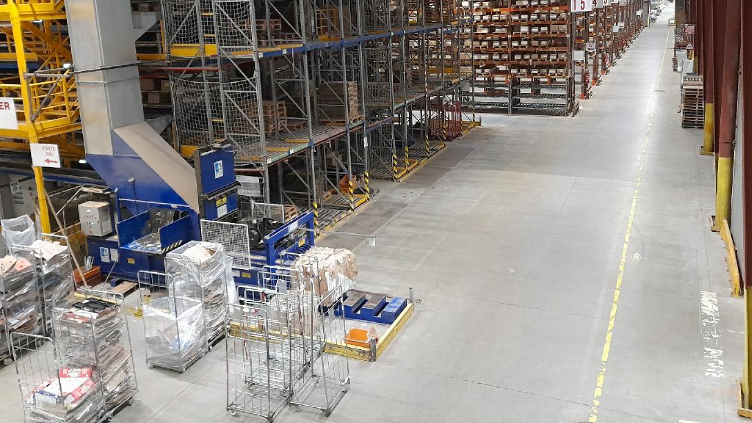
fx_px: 638
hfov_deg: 60.9
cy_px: 101
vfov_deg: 35.8
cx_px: 409
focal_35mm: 32
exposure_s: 1/25
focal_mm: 4.6
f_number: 2
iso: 500
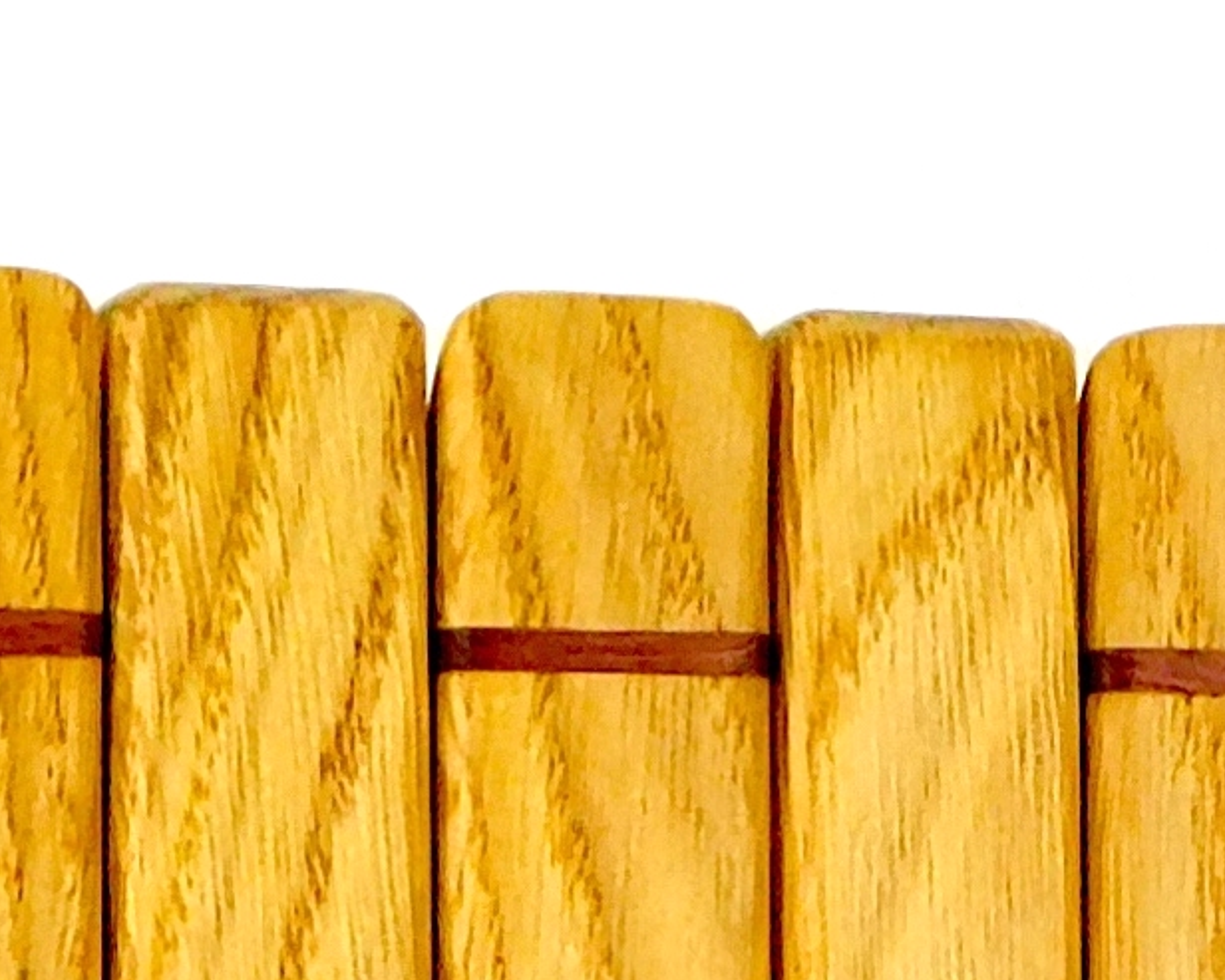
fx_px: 7941
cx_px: 1157
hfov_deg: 8.8
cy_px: 1576
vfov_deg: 6.9
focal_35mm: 219
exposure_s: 1/400
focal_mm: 5.3
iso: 125
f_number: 3.2
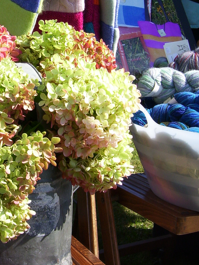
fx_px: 537
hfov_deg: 20.8
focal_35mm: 70
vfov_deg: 27.5
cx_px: 38
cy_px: 81
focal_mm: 7
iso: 80
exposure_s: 1/250
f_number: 5.6
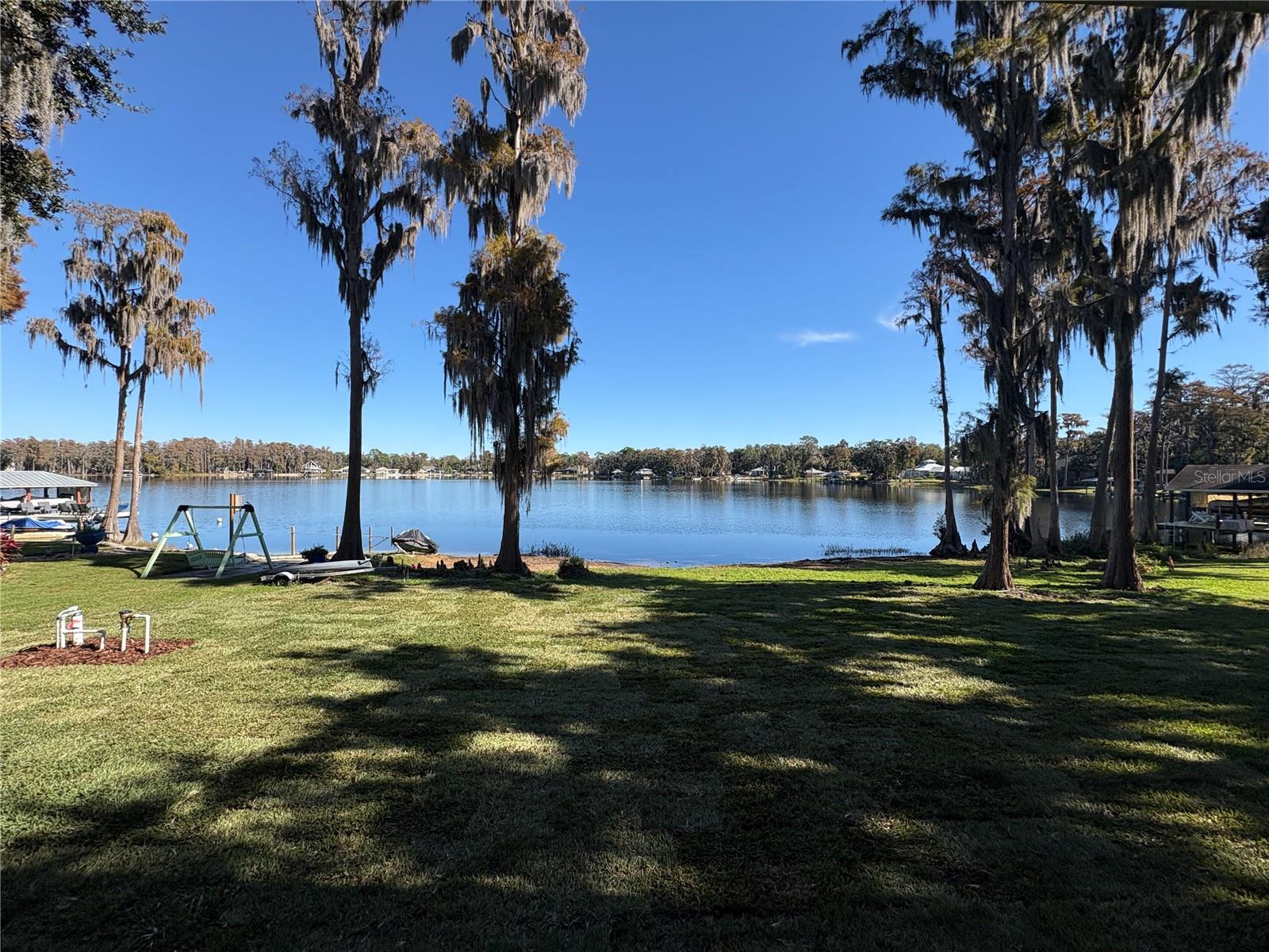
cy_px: 476
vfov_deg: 85.7
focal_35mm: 14
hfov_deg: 102.1
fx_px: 513
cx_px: 634
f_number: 2.2
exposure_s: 1/1637
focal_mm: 2.22
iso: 50
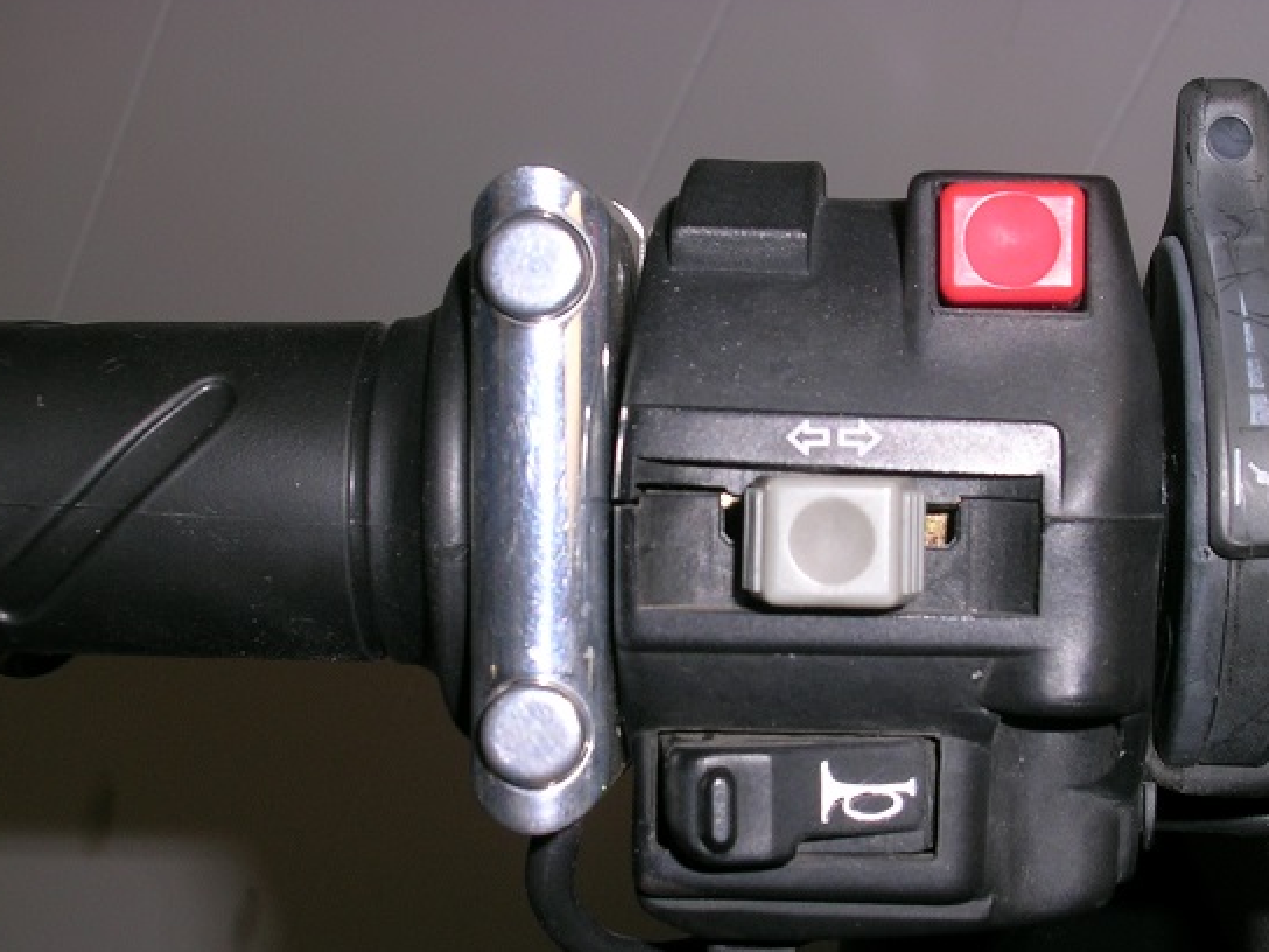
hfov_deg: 28.2
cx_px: 687
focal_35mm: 69
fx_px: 2529
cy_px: 531
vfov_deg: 21.3
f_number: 5.9
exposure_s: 1/60.1
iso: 50
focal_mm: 9.3
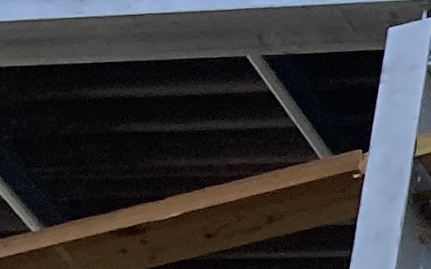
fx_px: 2702
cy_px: 1176
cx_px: 1252
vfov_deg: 5.0
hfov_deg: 8.0
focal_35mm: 230
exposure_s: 1/704
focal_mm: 3.99
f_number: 1.8
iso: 20
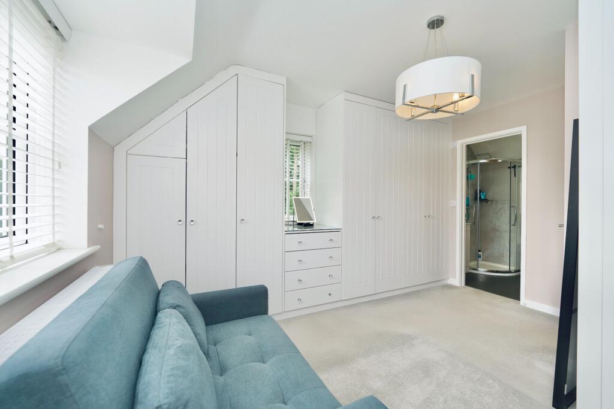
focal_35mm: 14
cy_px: 204
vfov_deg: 81.2
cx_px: 307
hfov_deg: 104.2
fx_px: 239
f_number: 4
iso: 200
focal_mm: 14
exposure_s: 1/160
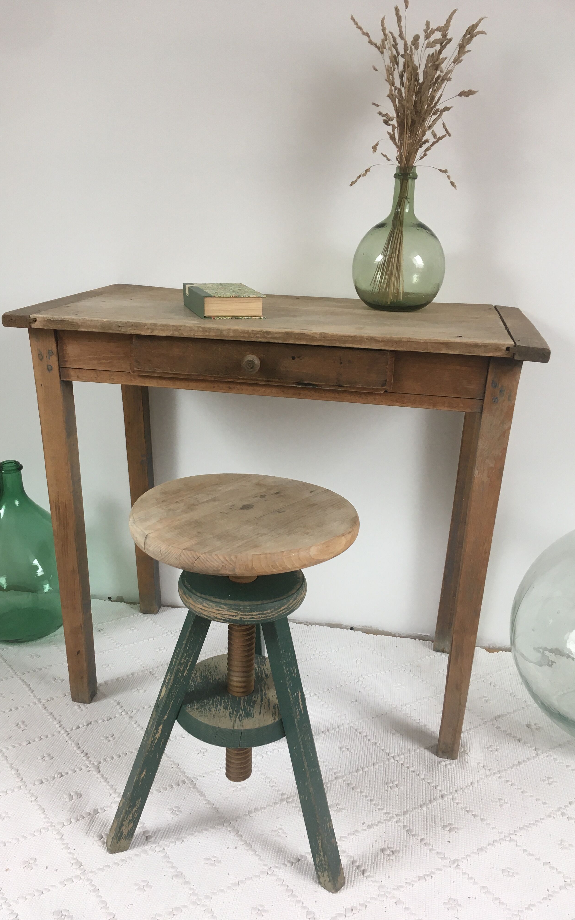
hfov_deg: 40.6
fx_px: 777
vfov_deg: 61.2
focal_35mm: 31
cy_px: 459
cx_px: 276
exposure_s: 1/33
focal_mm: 4.15
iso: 25
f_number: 2.2
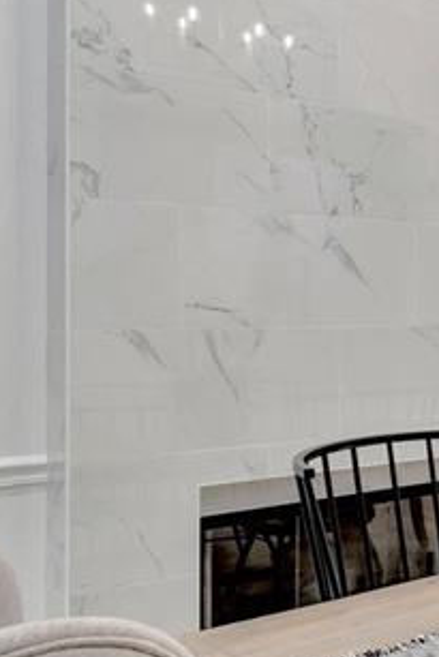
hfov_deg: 19.1
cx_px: 801
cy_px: 306
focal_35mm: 53
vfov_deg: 37.5
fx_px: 968
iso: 200
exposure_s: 1/5
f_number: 11
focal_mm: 15.9
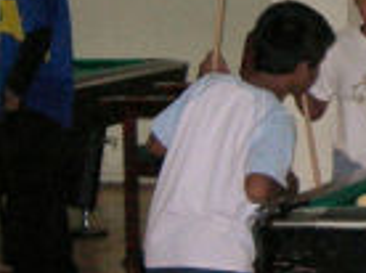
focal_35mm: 221
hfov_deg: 8.8
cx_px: 507
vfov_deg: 6.7
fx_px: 2333
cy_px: 11
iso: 200
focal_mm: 7.8
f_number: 2.8
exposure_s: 1/60.1
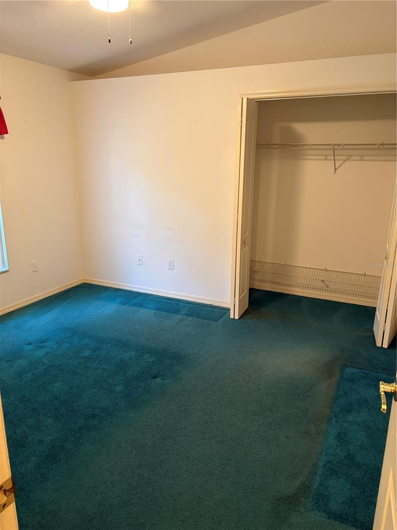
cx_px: 198
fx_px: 398
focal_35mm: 26
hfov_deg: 53.1
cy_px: 265
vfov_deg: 67.3
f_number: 1.6
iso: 400
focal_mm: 5.96
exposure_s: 1/40
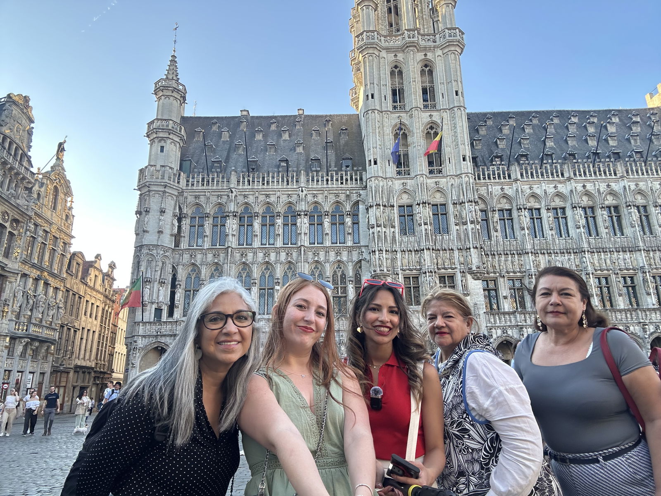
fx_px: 439
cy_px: 248
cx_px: 330
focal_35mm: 23
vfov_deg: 58.9
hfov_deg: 73.9
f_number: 1.9
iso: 40
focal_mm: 2.69
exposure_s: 1/161
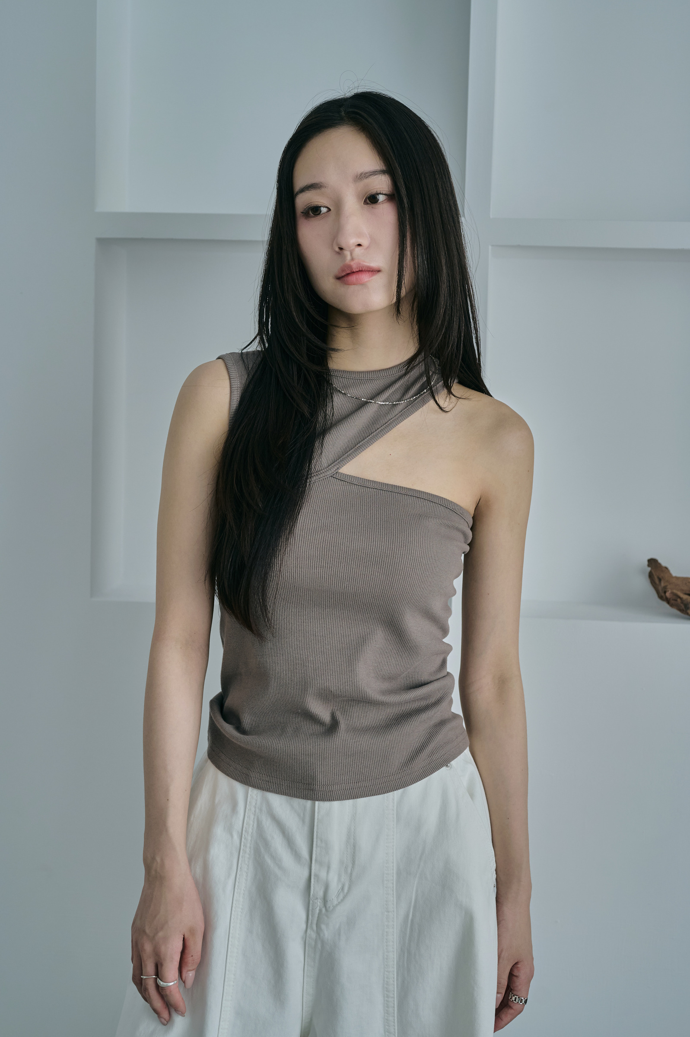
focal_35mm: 50
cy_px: 518
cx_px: 345
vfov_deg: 39.6
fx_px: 1439
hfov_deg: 27.0
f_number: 4.5
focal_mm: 50
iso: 1000
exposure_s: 1/125
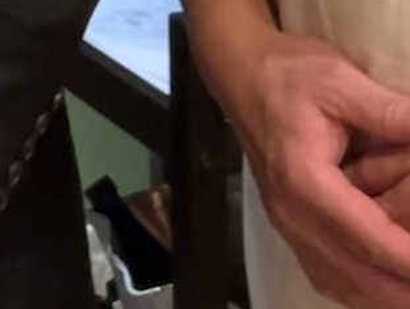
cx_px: -401
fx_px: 1980
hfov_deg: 10.8
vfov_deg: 7.7
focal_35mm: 167
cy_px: -633
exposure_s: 1/30
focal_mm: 5.7
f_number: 1.5
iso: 640
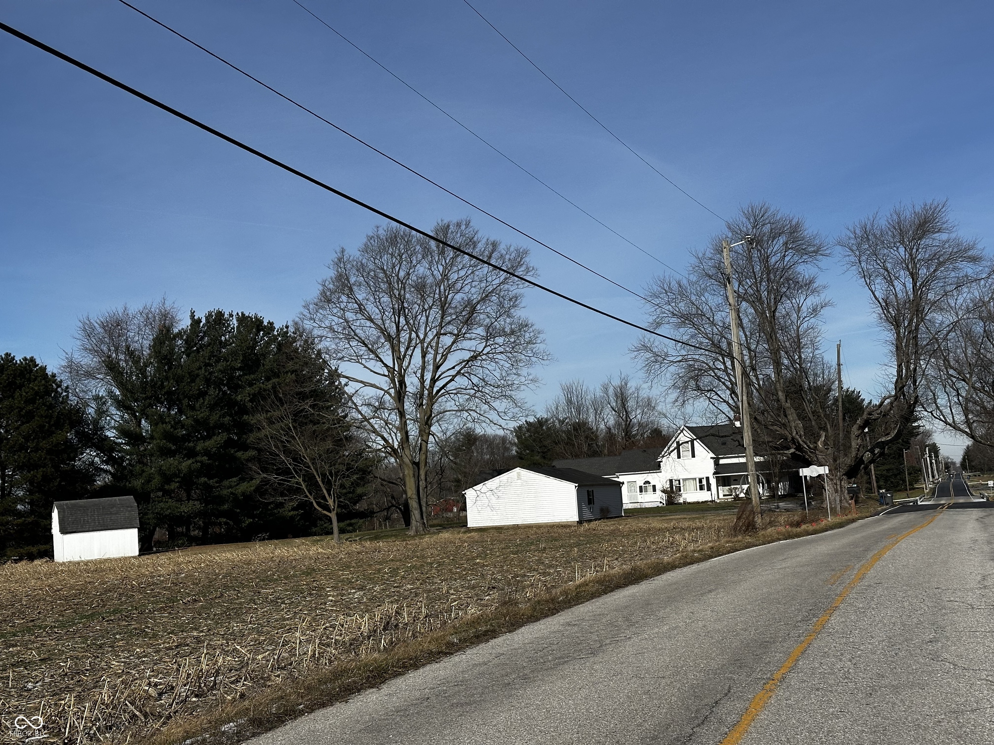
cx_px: 497
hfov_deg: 39.7
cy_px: 372
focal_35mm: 48
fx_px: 1378
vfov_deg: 30.3
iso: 64
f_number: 1.78
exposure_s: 1/7634
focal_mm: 6.86
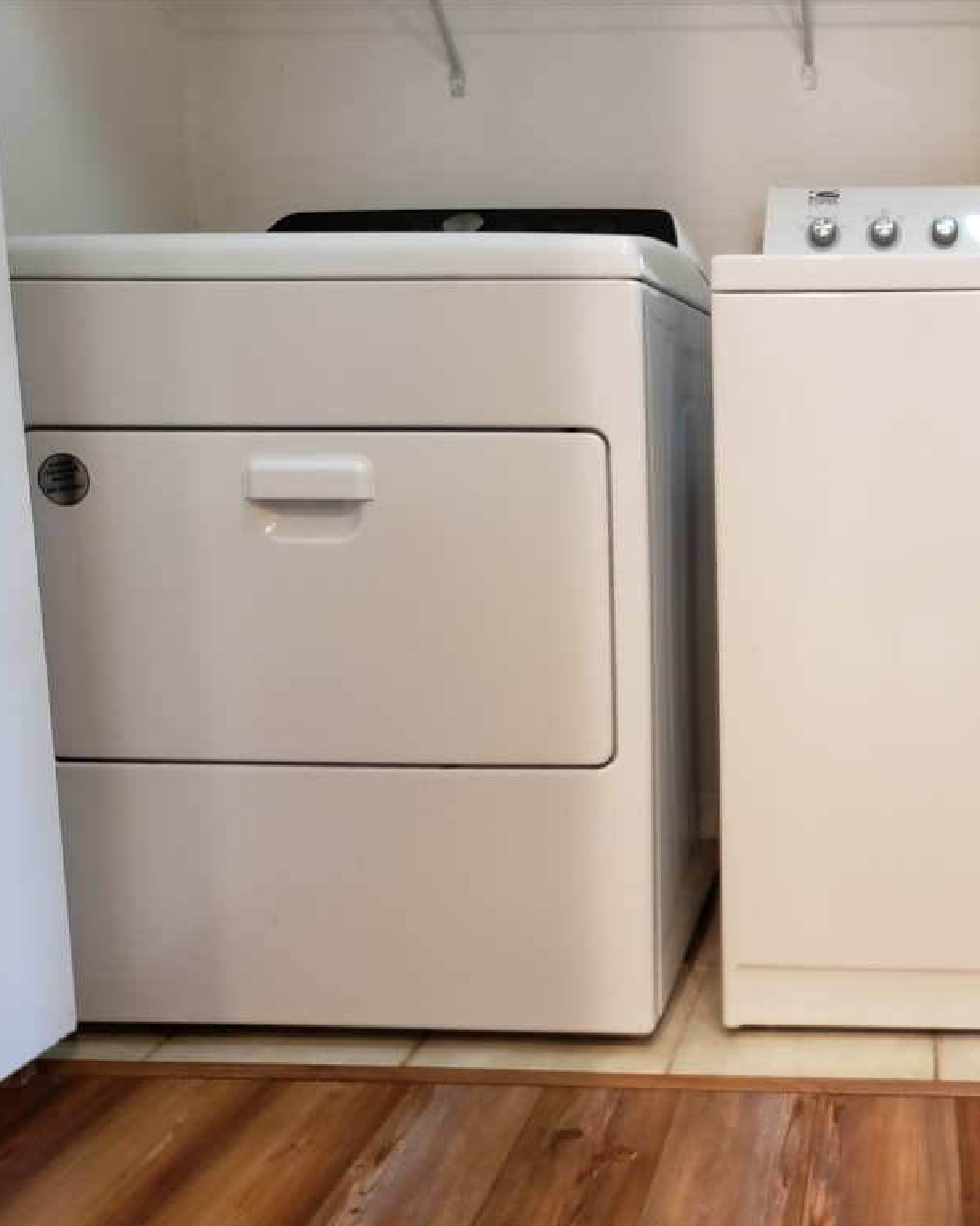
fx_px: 1233
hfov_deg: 41.2
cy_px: 613
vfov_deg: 52.9
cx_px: 804
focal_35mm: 34
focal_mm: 4.3
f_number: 1.5
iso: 320
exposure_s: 1/40
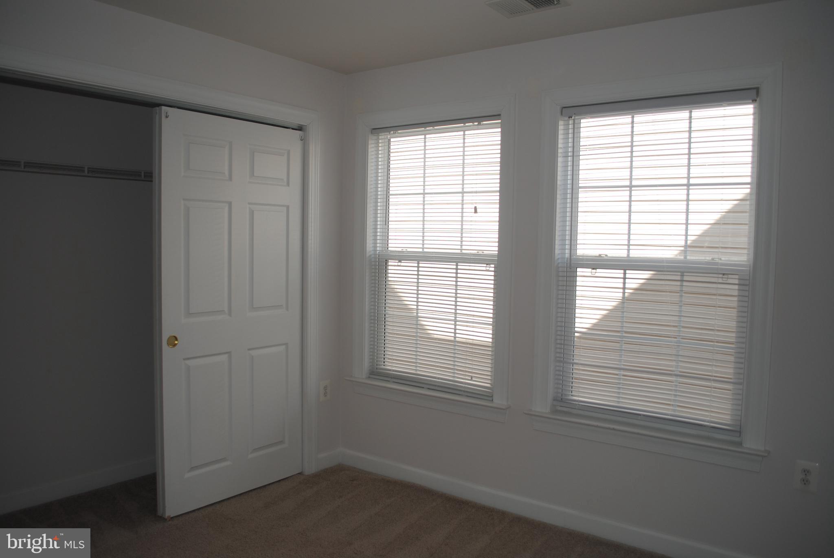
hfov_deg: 67.3
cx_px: 417
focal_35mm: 27
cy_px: 279
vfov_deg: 48.0
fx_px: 626
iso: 100
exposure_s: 1/160
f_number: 3.5
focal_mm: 18
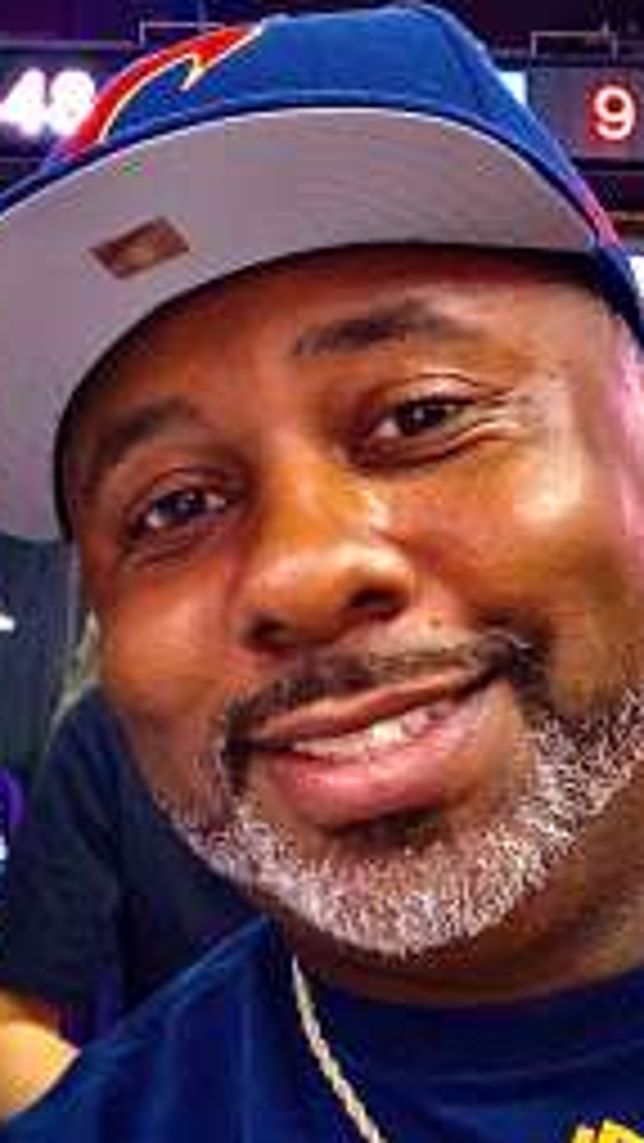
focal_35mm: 55
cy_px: 644
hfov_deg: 21.3
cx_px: 36
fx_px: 1669
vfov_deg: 37.8
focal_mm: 2.87
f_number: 2.2
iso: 320
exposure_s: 1/30
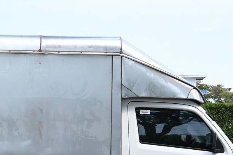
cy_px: 128
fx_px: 796
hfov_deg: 16.6
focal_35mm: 123
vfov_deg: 11.1
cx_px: 67
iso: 320
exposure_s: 1/320
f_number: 8
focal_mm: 43
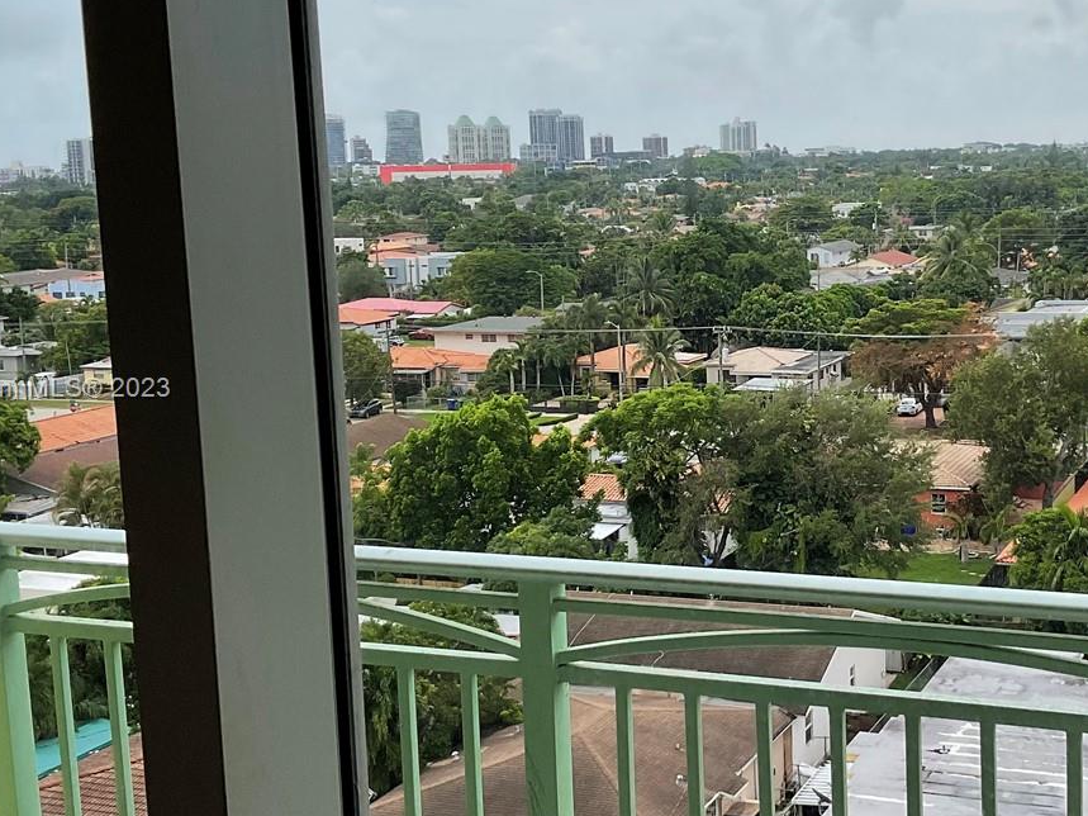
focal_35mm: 54
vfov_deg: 27.0
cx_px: 779
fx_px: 1697
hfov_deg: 35.0
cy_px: 390
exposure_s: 1/620
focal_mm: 3
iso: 16
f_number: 1.8
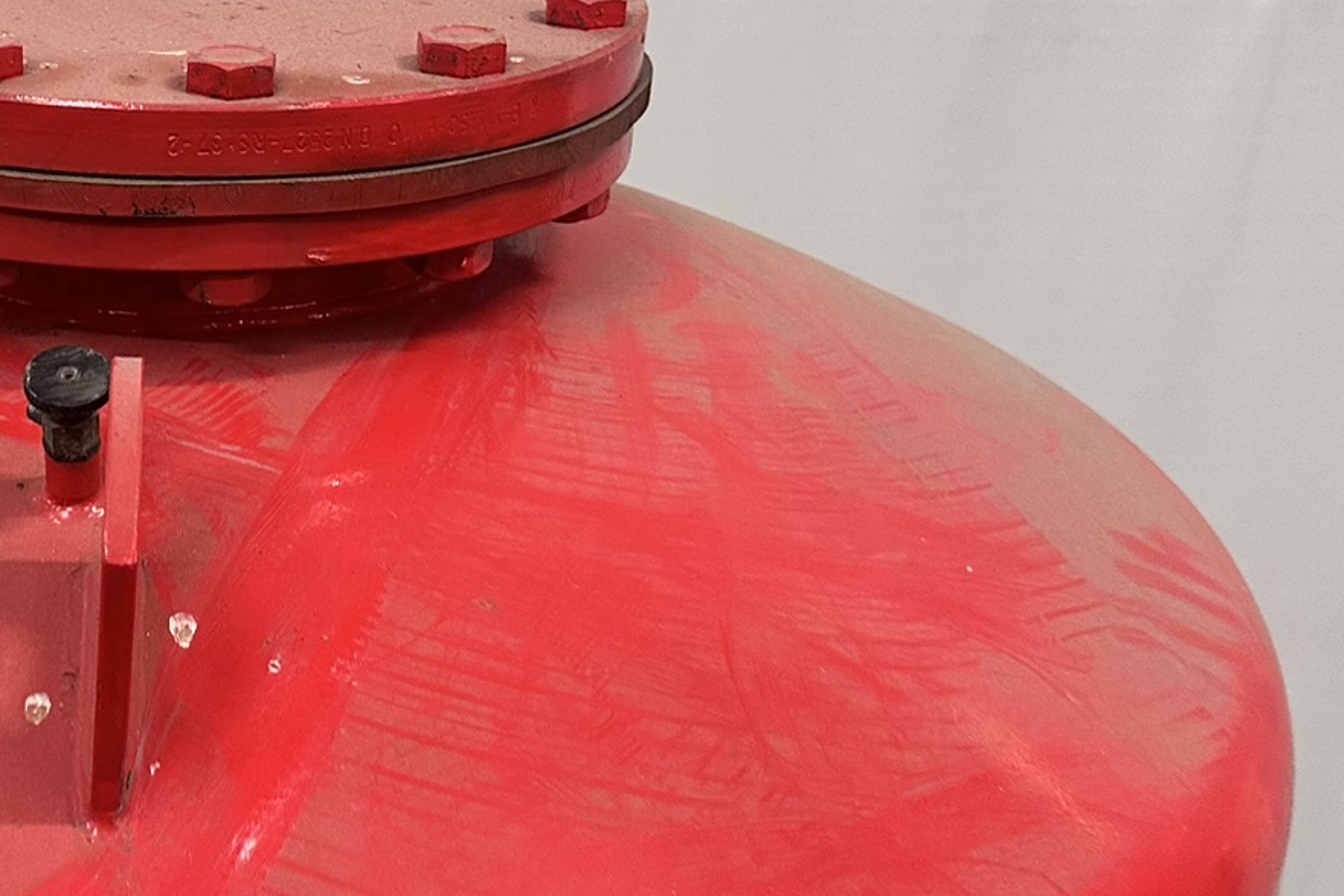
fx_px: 2166
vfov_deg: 23.4
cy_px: 413
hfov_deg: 33.0
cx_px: 171
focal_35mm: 58
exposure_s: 1/60
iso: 320
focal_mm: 6.86
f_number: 1.78
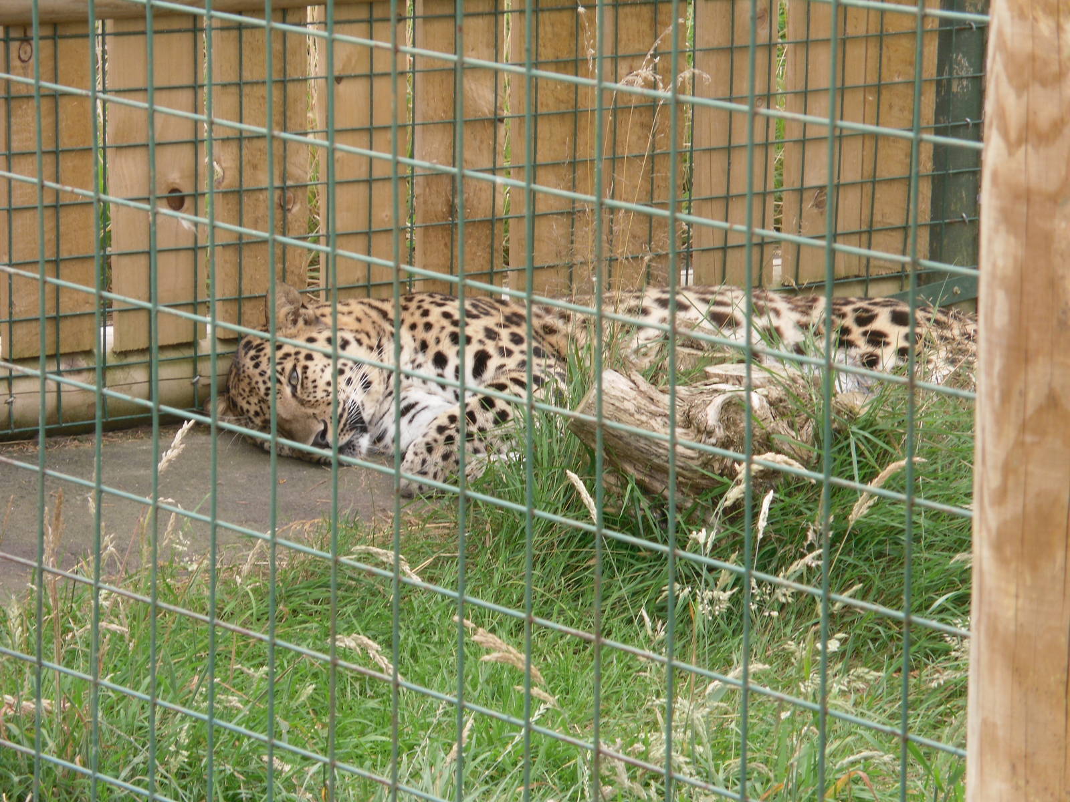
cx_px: 535
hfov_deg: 12.0
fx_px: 5100
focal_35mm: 165
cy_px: 401
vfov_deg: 9.0
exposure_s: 1/90
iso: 80
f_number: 5.5
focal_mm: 29.43
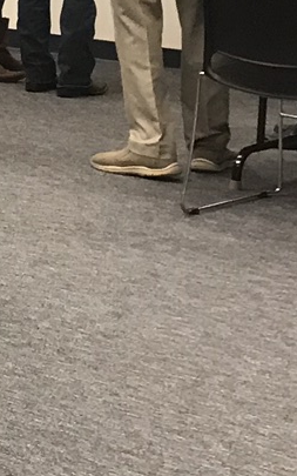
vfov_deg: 13.5
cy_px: -125
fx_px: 1943
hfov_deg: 7.2
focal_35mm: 150
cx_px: -749
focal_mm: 3.99
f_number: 1.8
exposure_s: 1/24
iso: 40
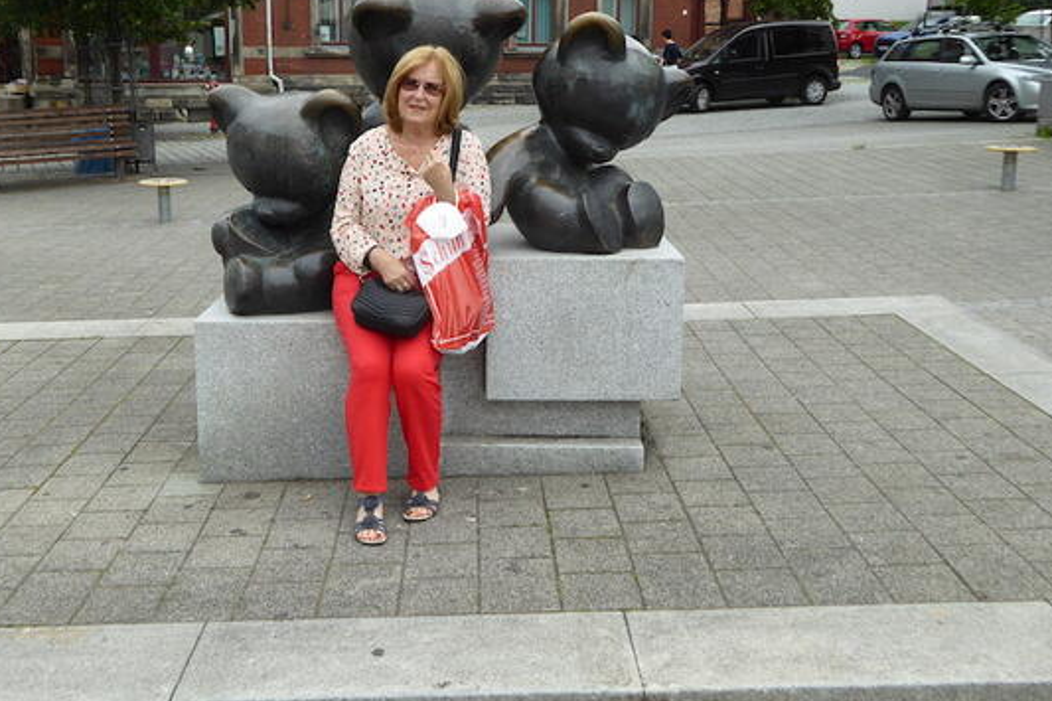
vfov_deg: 33.3
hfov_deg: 48.3
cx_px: 450
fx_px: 1168
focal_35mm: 40
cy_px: 290
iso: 100
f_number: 3.5
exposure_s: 1/400
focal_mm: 5.4
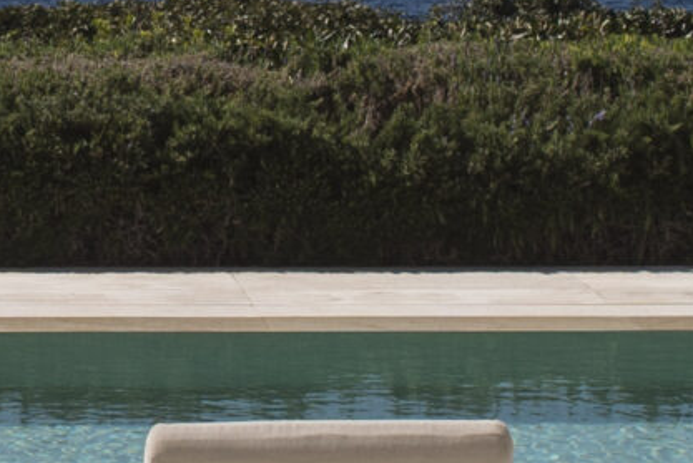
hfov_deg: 7.4
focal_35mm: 276
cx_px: -204
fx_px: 5318
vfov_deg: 4.9
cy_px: -398
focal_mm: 45
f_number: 11
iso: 100
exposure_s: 1/400
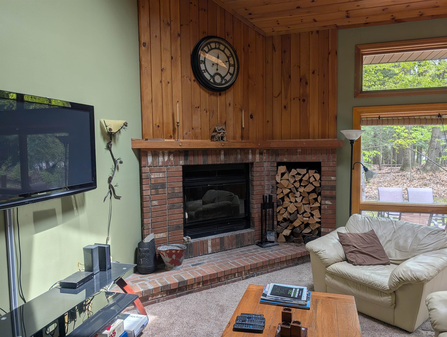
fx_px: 310
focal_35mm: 24
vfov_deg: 56.9
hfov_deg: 71.5
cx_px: 224
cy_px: 168
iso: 21
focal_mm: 6.9
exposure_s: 1/369
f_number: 1.68
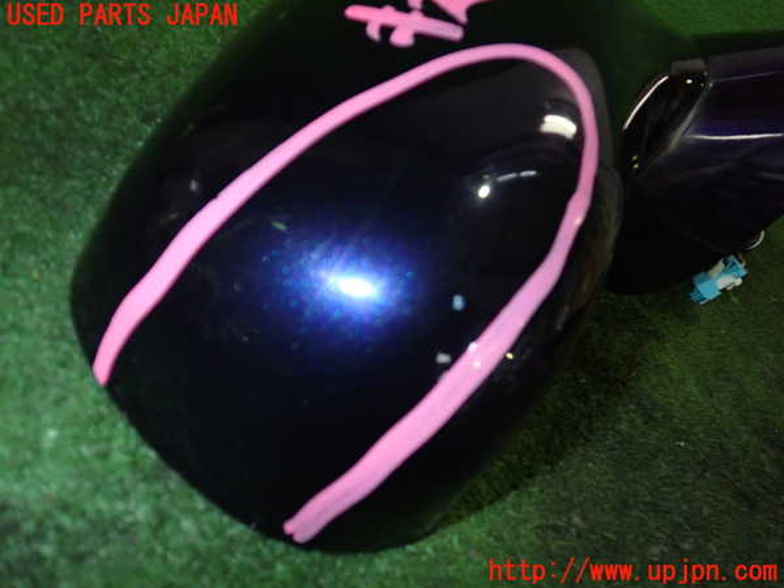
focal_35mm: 30
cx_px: 392
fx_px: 679
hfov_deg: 60.0
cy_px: 294
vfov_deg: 46.8
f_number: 6.3
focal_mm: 5.4
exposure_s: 1/30
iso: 800
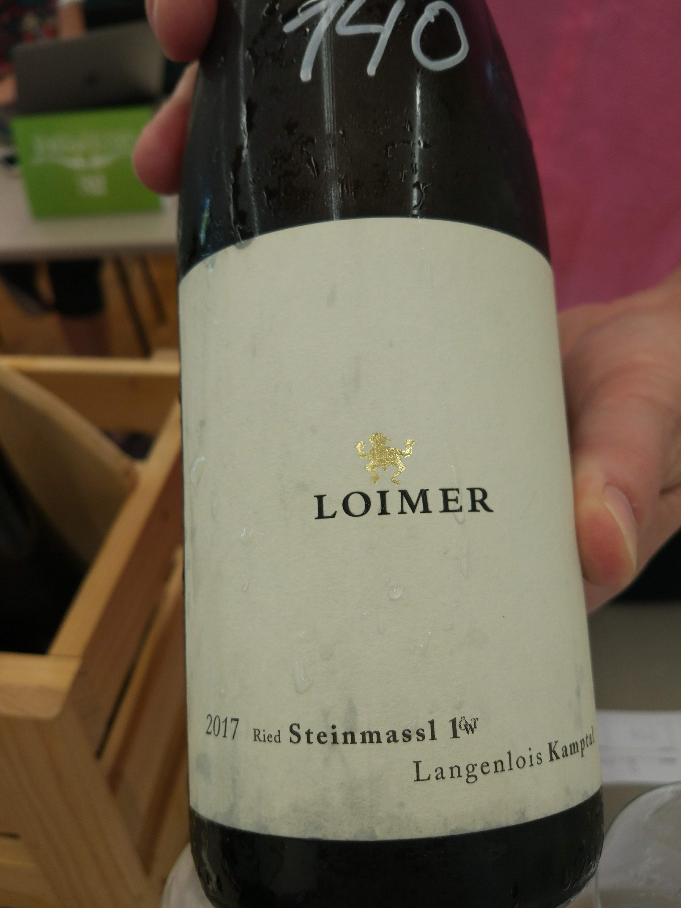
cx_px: 340
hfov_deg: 49.7
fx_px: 734
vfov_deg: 63.4
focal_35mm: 28
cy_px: 454
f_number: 2
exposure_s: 1/50
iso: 150
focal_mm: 4.26
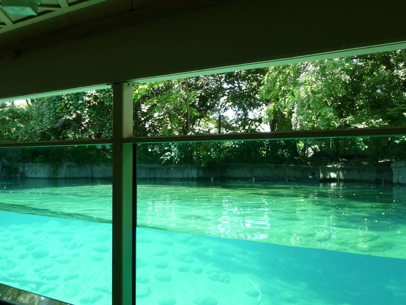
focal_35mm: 40
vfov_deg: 36.0
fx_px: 469
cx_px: 203
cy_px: 152
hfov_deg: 46.8
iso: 100
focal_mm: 6.7
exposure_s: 1/50
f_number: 3.9
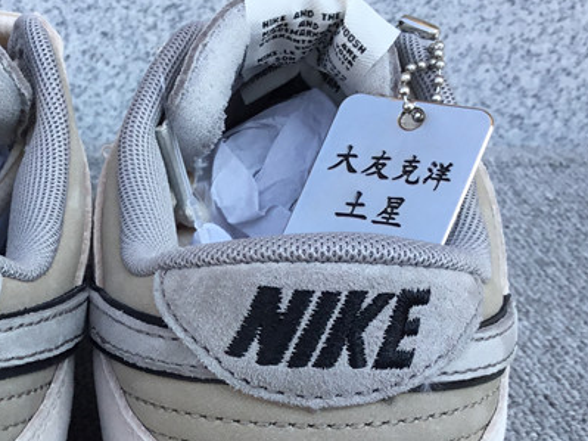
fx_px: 1189
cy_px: 375
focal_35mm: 70
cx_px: 116
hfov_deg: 27.2
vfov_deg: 20.7
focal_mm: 3.3
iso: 25
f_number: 2.4
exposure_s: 1/362
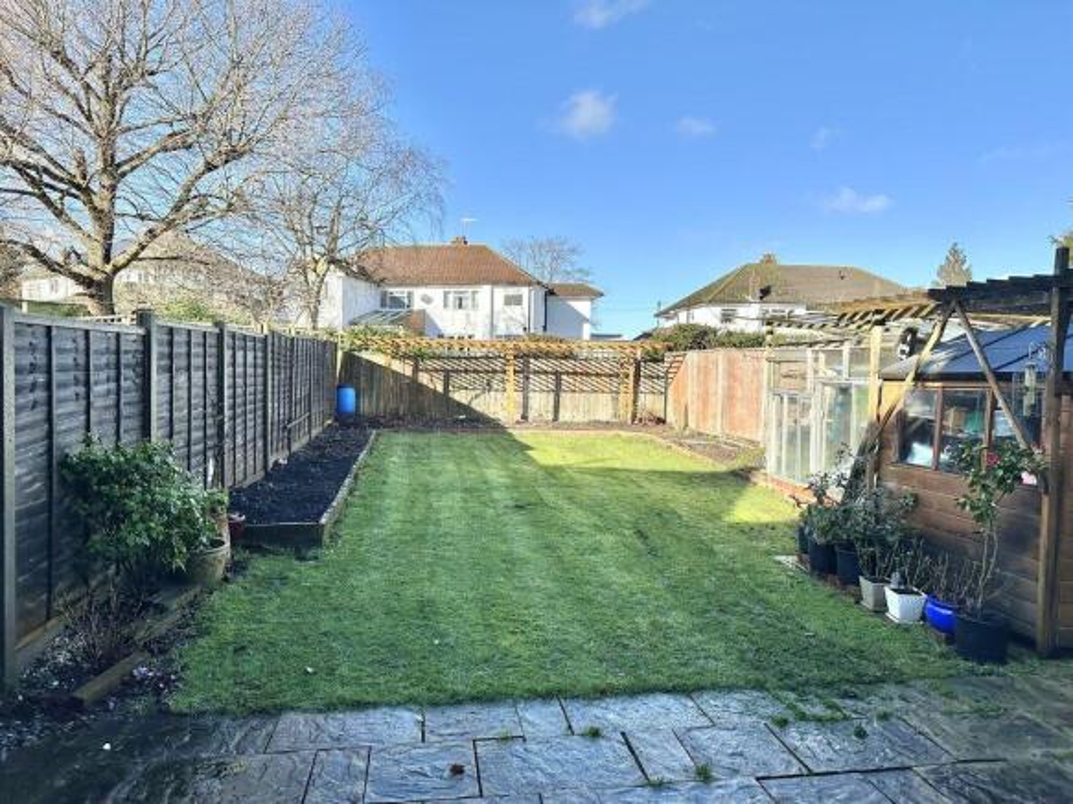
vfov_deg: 56.8
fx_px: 744
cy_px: 402
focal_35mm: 24
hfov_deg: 71.6
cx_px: 536
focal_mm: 6.86
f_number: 1.78
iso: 80
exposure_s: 1/2469
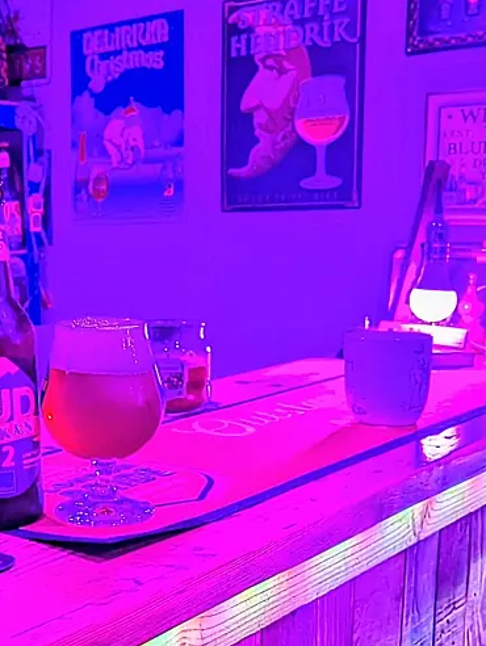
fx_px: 934
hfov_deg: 28.2
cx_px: 64
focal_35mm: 50
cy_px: 370
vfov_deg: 38.1
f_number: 1.68
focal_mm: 6.9
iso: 392
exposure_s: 1/18.3
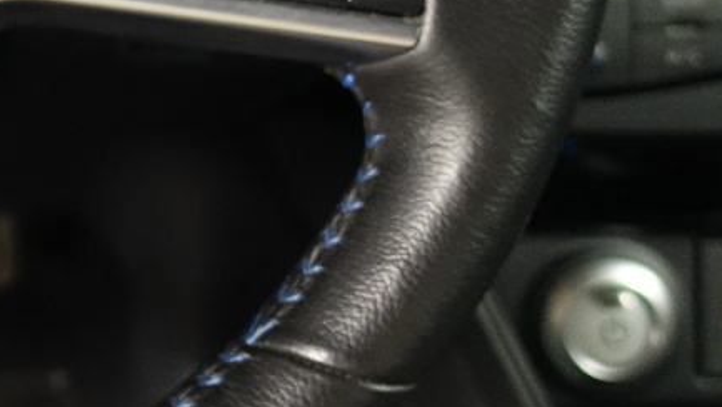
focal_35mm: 94
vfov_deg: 12.2
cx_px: -420
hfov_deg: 19.3
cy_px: -232
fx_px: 1800
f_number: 1.8
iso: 800
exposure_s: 1/20
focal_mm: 8.8
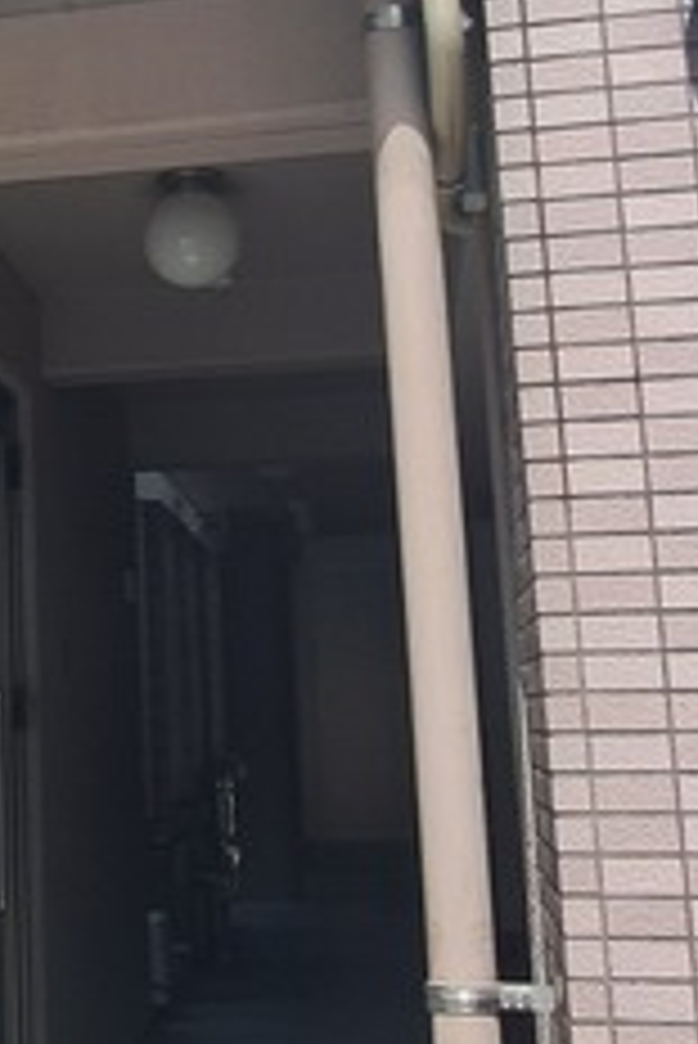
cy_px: 387
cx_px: -72
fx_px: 1626
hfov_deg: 22.8
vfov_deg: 35.4
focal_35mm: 56
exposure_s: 1/709
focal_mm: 1.74
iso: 50
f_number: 2.2
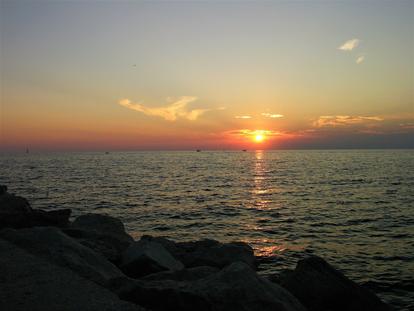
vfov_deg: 40.7
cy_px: 156
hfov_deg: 52.6
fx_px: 419
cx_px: 207
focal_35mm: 35
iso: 50
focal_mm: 8.9
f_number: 6.3
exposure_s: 1/94.8
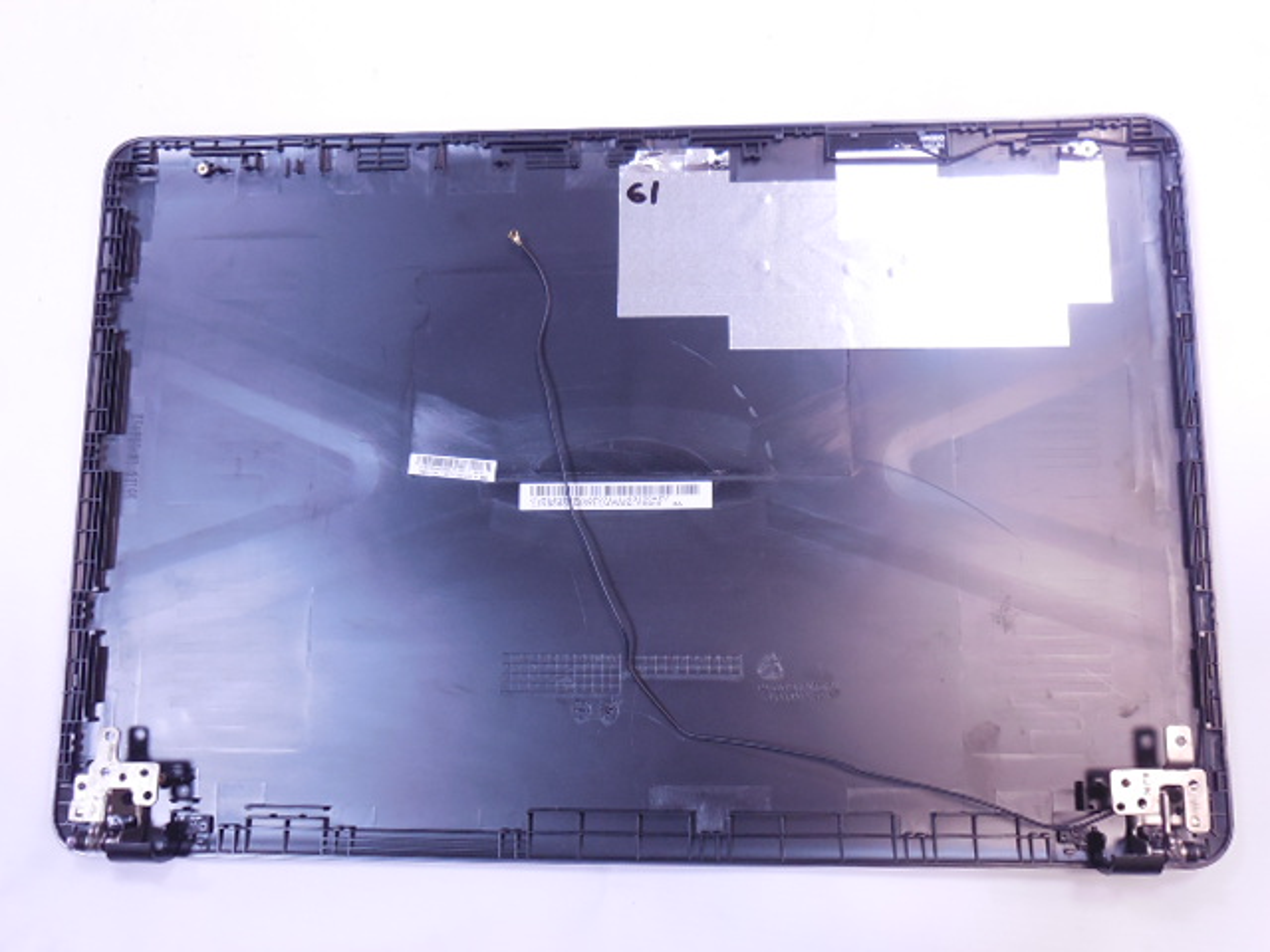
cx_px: 635
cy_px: 476
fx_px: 1247
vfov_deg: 41.8
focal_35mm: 34
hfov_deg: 54.0
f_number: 3.9
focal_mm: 6
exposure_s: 1/20
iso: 400
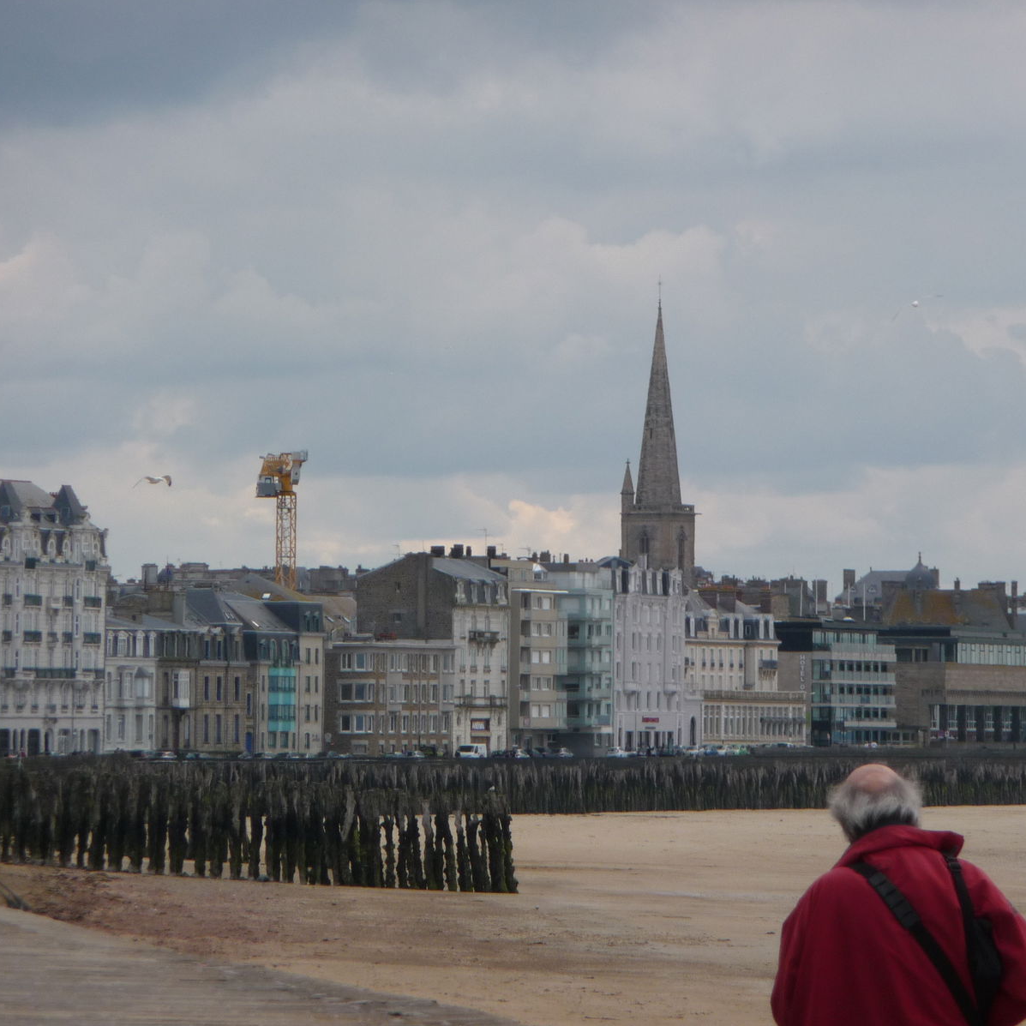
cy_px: 513
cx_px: 663
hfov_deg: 5.6
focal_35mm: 312
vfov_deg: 5.6
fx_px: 10462
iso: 100
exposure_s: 1/500
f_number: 4.9
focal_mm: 45.4
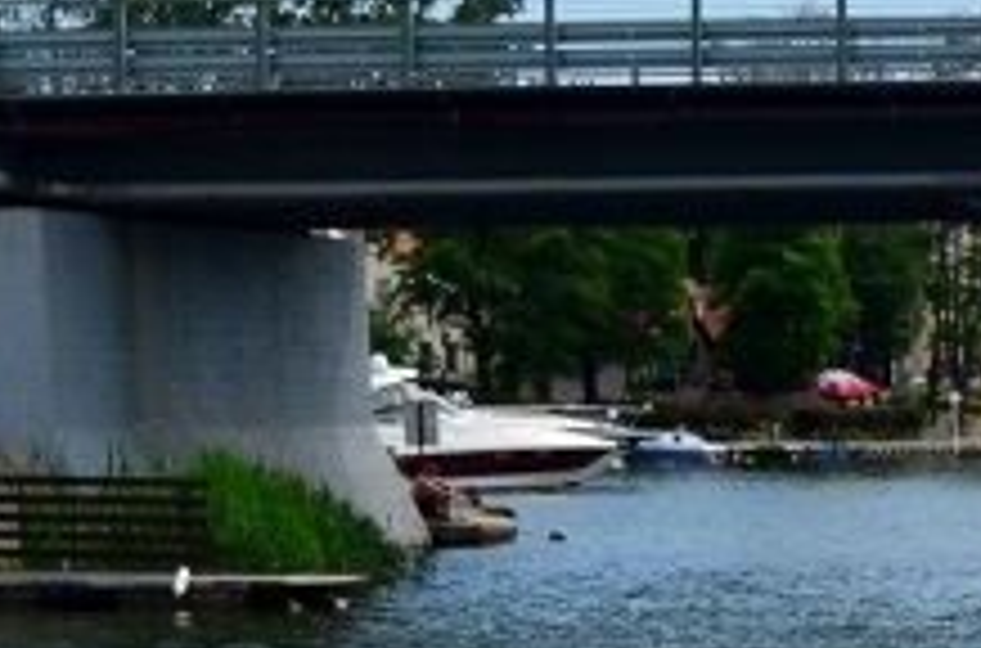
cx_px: 1771
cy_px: 502
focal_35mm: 165
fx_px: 4483
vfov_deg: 8.3
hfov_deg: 11.6
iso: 400
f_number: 11
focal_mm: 24
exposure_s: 1/500
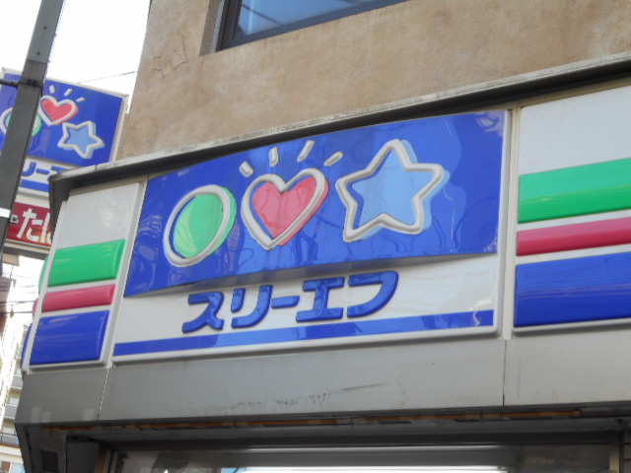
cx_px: 316
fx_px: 1075
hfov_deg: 32.7
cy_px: 236
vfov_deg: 24.8
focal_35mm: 59
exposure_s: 1/50
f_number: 5.1
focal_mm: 10.5
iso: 80
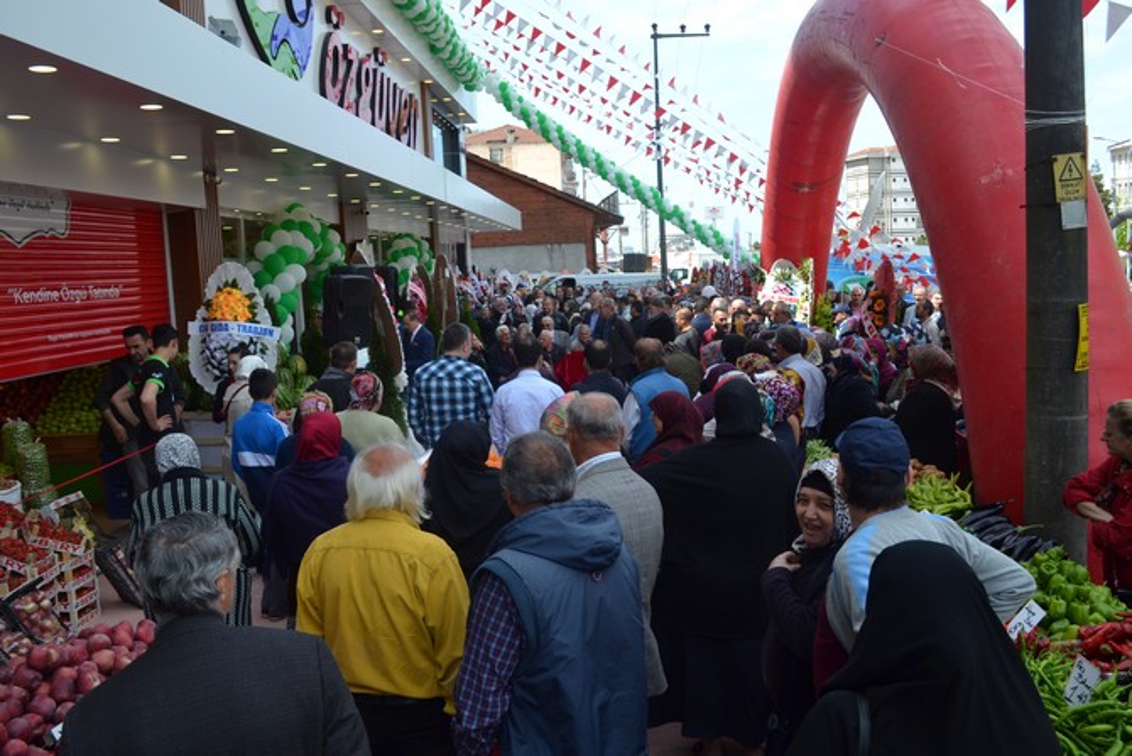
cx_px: 566
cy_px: 378
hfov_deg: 61.9
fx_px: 943
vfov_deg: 43.6
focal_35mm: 30
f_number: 6.3
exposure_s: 1/160
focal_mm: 20
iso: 100
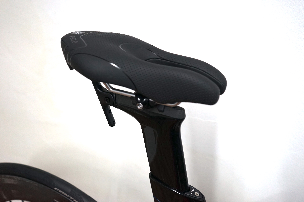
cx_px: 152
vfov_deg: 36.8
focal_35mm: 36
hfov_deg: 53.2
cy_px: 101
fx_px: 304
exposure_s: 1/160
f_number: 4
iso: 1600
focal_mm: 36
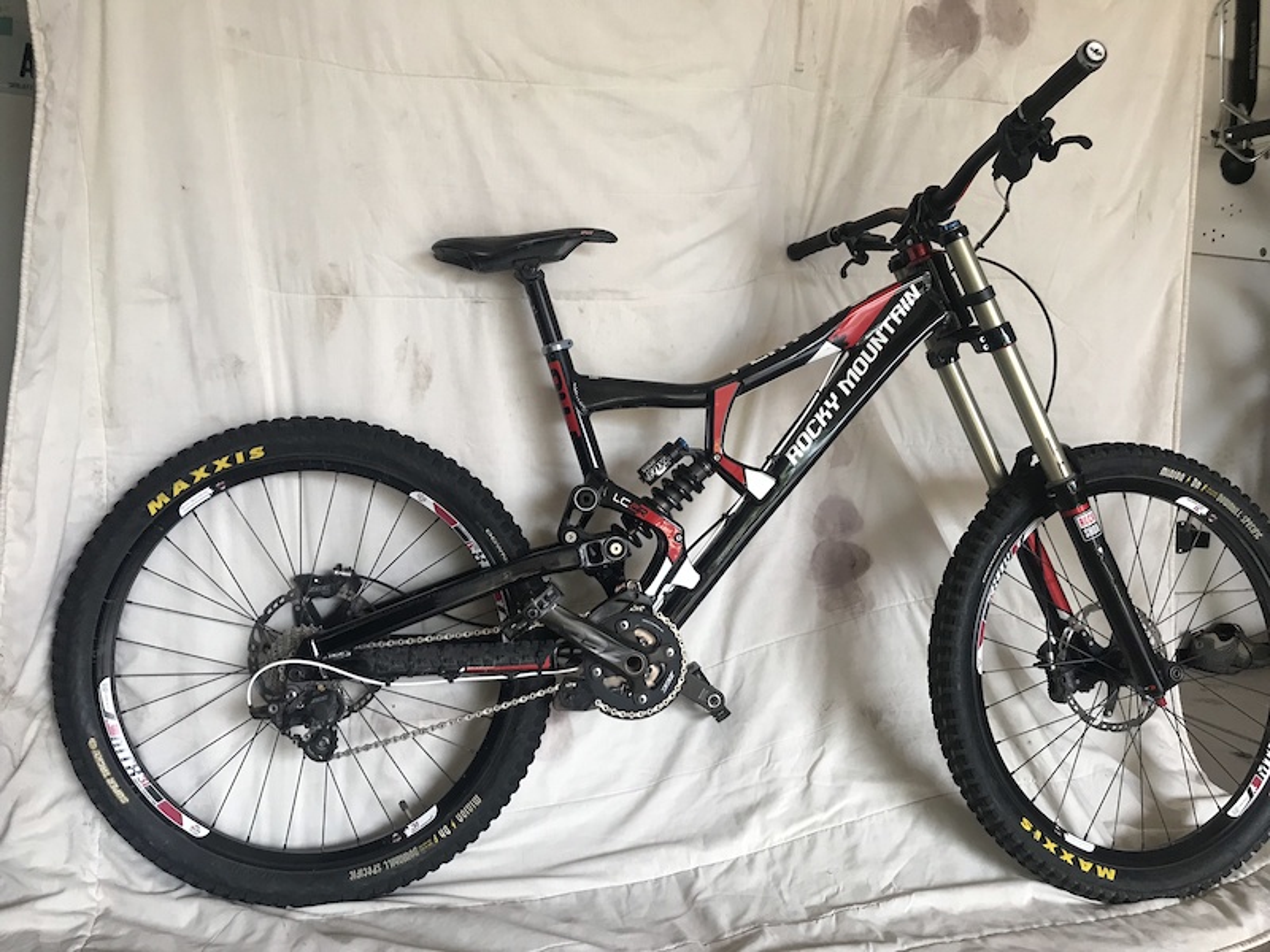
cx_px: 635
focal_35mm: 28
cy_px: 476
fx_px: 1027
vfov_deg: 49.7
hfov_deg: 63.4
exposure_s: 1/40
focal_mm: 3.99
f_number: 1.8
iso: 25
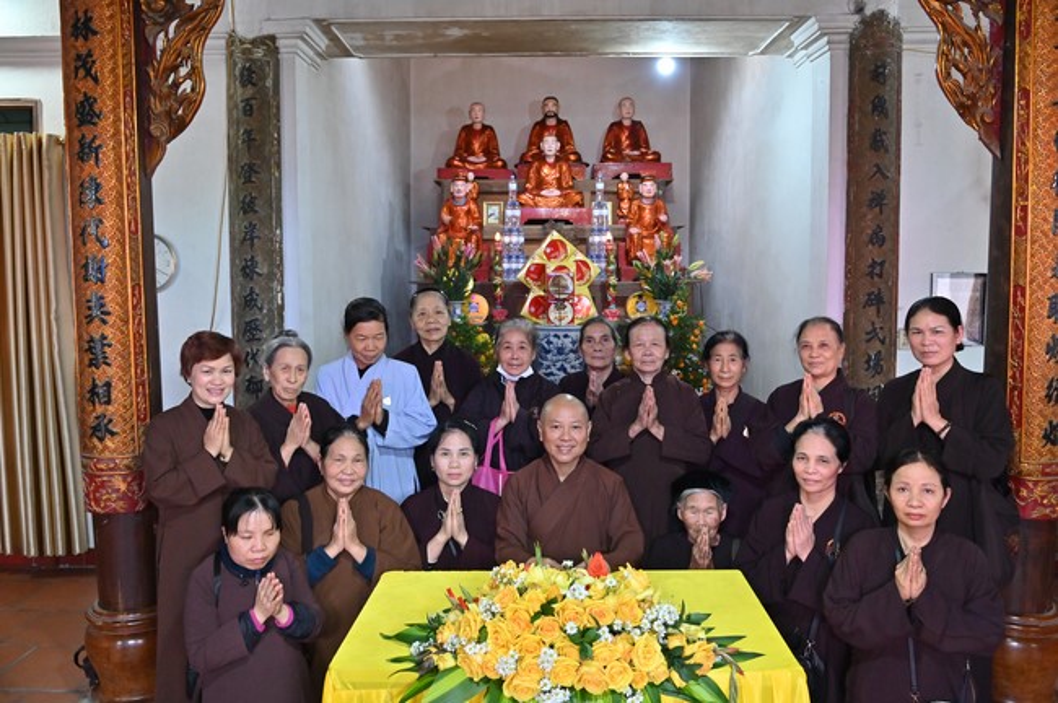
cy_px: 352
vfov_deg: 46.3
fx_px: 822
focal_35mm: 28
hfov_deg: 65.5
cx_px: 529
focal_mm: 28
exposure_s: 1/80
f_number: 5.6
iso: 3200
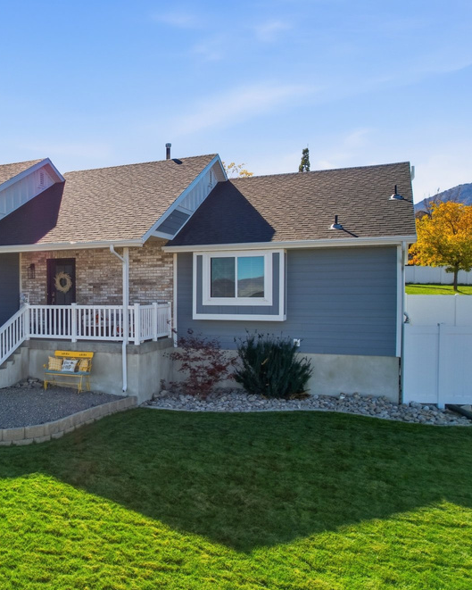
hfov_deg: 42.5
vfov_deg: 55.7
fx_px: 559
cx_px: 58
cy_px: 298
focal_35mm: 32
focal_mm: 8.4
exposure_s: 1/3200
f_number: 2.8
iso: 110
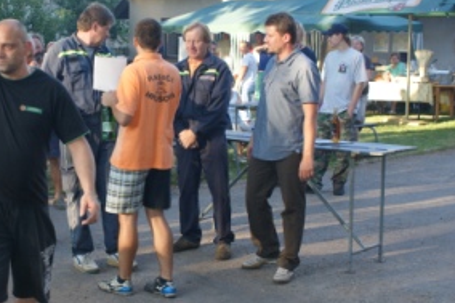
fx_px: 897
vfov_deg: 19.2
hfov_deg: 28.0
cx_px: 106
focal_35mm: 71
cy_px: 144
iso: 125
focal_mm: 30
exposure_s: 1/60
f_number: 5
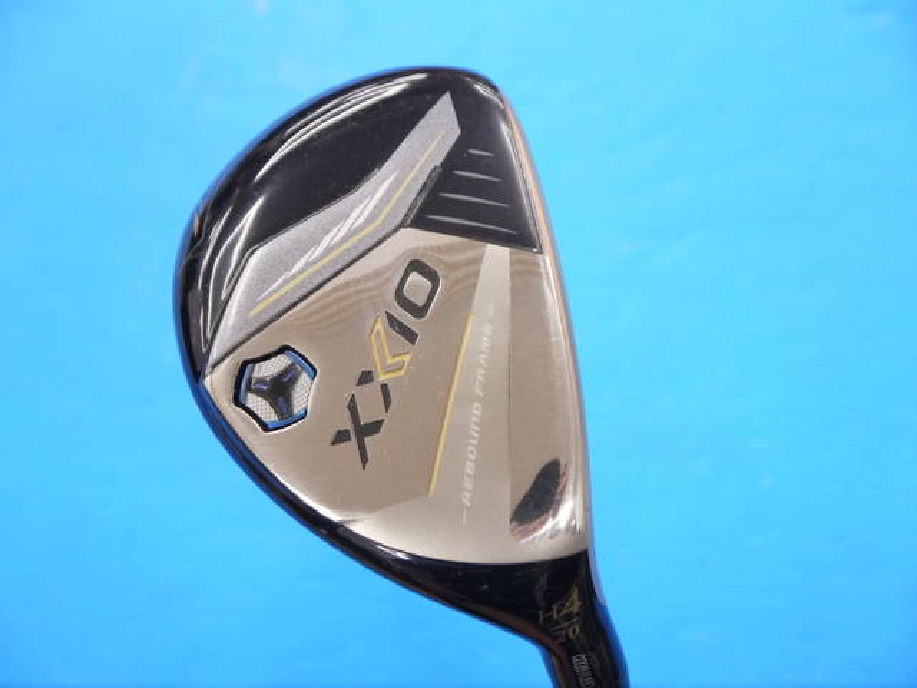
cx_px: 458
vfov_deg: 17.6
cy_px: 344
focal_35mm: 84
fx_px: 2225
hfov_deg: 23.3
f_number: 5.6
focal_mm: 42
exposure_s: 1/80
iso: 800
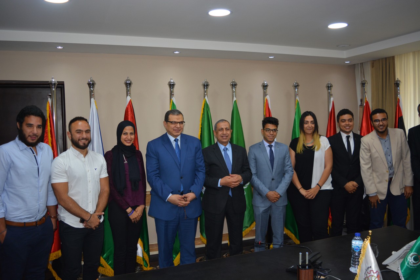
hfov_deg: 61.9
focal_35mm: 30
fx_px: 350
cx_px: 210
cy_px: 140
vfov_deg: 43.6
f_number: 3.8
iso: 400
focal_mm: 20
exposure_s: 1/100
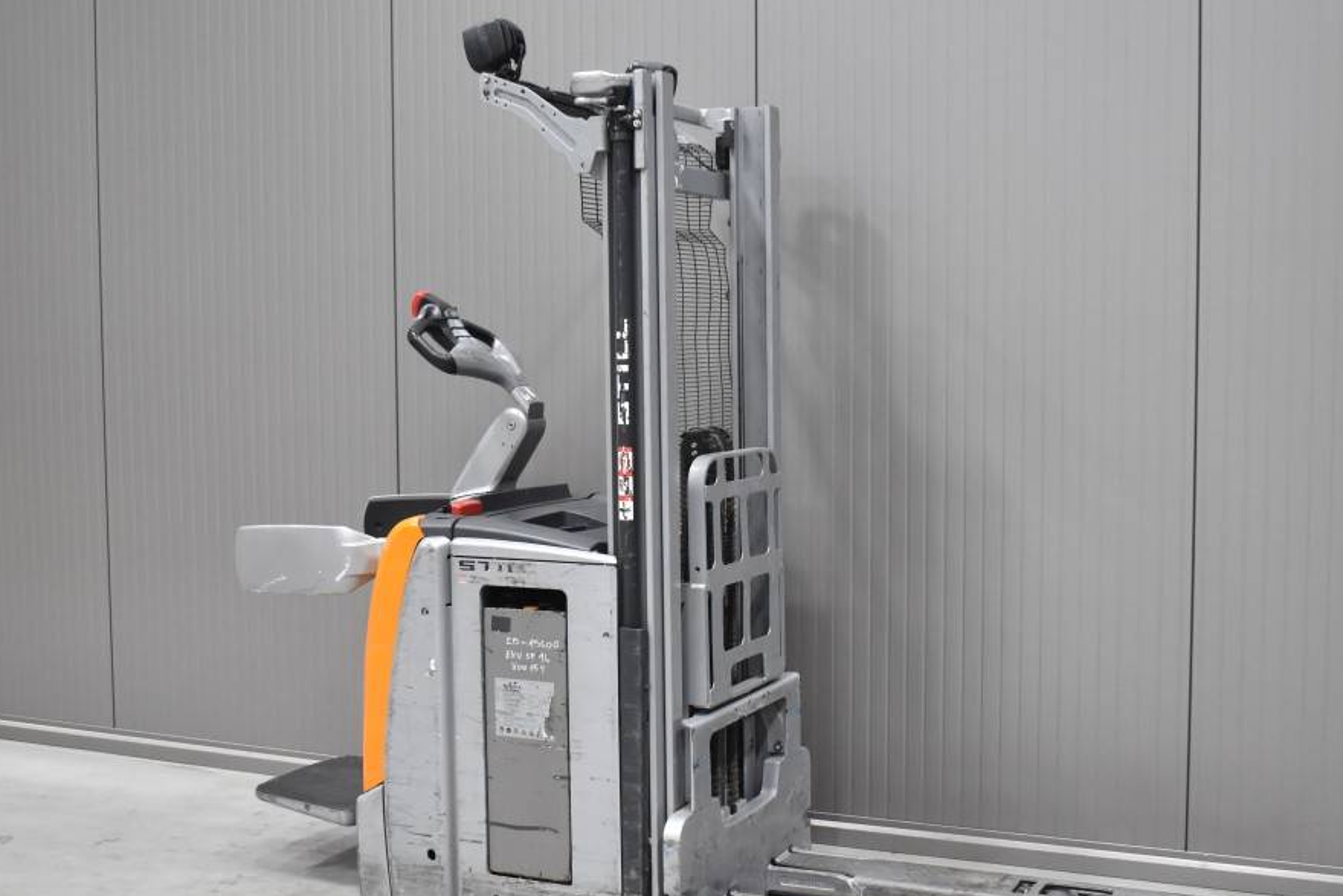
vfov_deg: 29.9
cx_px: 697
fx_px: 1679
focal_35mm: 45
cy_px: 498
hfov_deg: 43.6
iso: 1600
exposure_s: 1/60
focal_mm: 22
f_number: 4
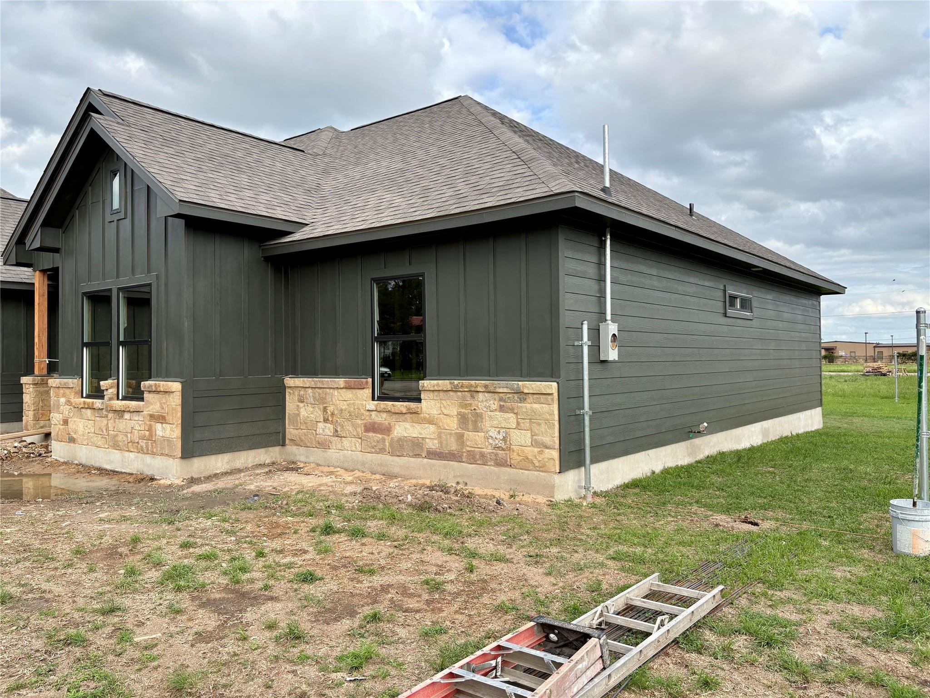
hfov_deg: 67.3
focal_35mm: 26
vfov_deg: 53.1
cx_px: 465
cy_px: 349
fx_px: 699
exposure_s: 1/1099
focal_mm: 5.96
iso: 50
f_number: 1.6
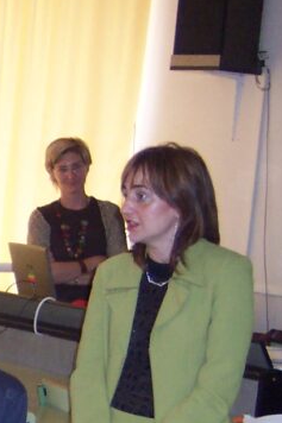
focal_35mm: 146
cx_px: -263
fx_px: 1717
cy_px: 378
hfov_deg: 8.9
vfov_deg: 13.9
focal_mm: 8
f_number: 2.8
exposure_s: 1/60
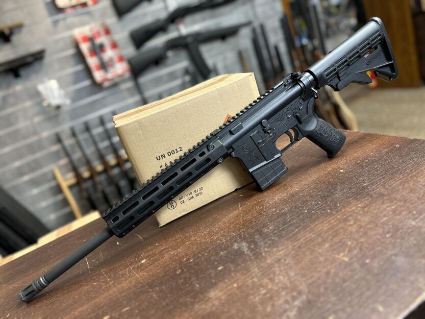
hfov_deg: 67.3
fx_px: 319
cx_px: 212
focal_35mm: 26
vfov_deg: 53.1
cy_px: 160
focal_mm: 5.7
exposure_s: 1/50
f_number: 1.5
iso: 125
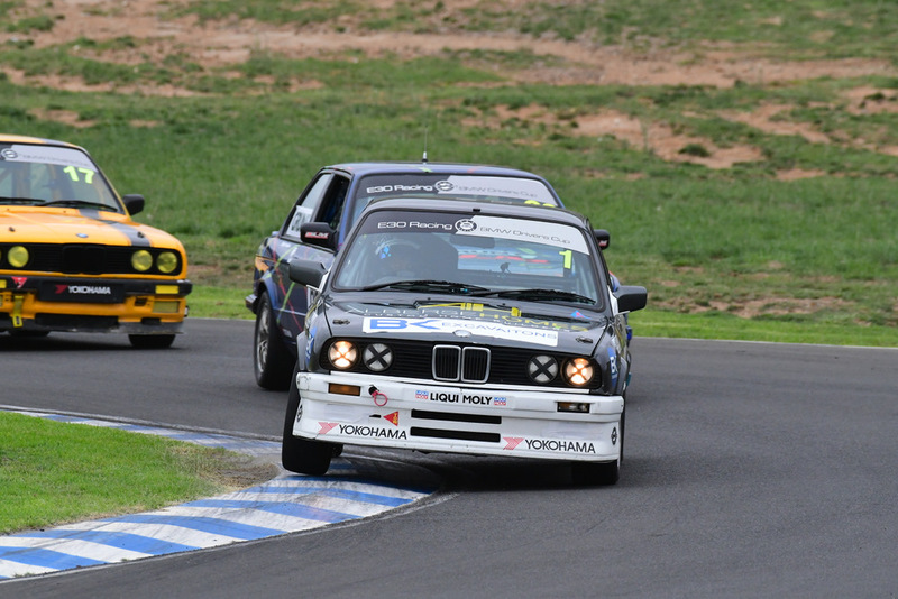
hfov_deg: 3.4
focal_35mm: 615
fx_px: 15346
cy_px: 300
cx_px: 449
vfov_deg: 2.2
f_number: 9
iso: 2000
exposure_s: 1/640
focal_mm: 410
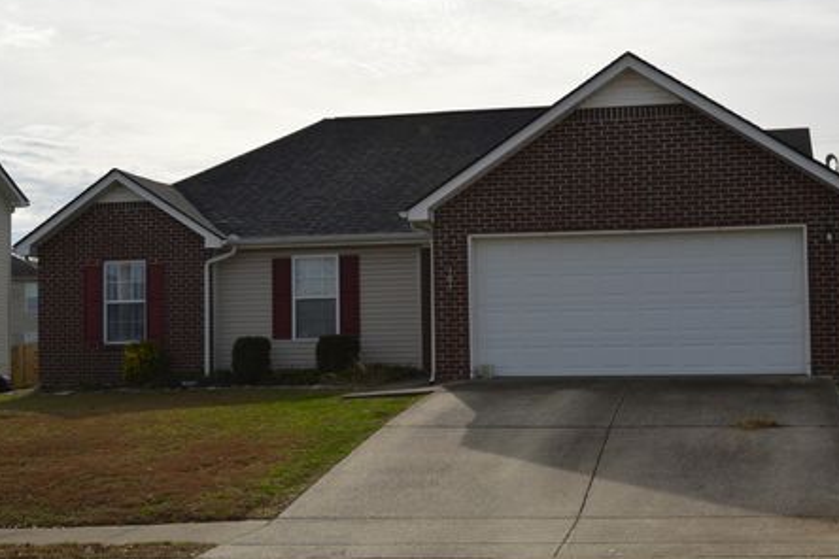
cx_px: 461
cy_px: 286
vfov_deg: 25.1
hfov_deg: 36.8
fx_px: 1258
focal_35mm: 54
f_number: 13
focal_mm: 32
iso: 100
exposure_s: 1/200
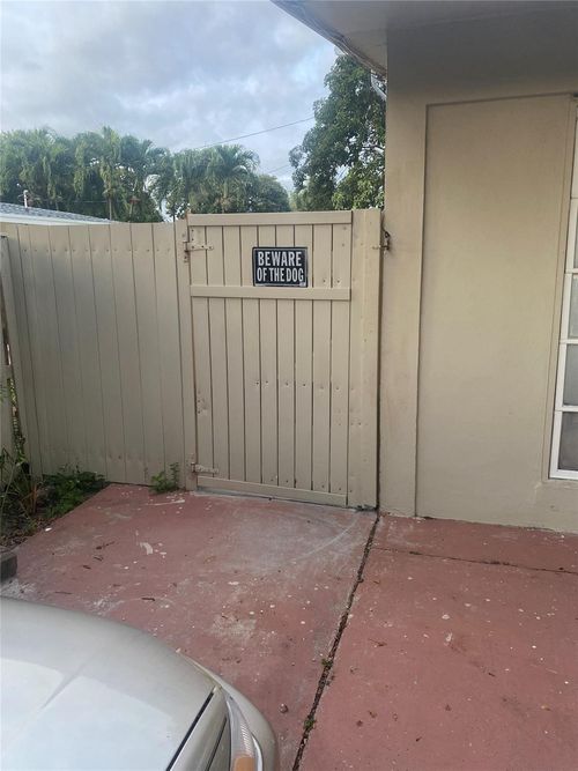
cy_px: 386
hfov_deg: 53.0
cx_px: 289
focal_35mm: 26
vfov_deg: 67.3
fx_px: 579
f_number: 1.8
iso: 125
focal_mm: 4.25
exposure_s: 1/76
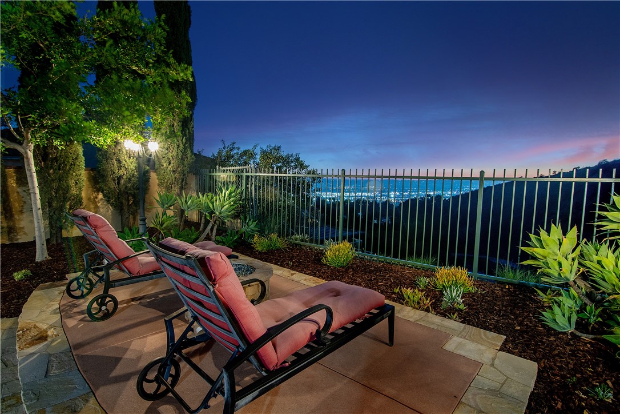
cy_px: 207
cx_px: 310
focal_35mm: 16
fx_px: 284
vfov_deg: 72.1
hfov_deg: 95.0
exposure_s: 2
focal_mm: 11
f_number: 7.1
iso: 250
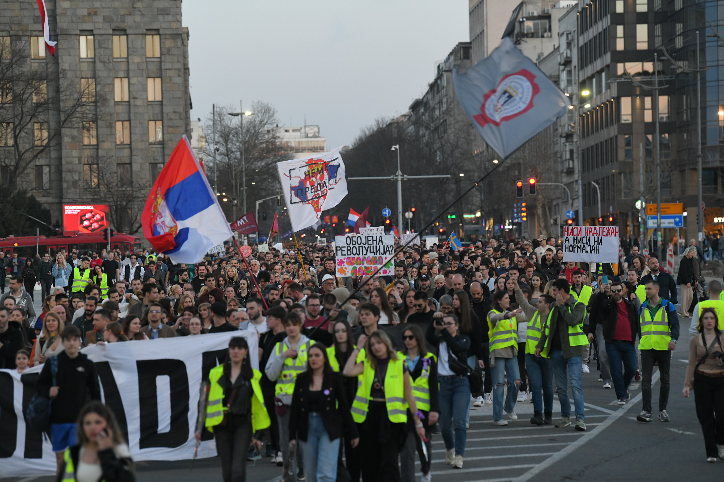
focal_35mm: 150
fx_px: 3016
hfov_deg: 13.7
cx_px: 362
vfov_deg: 9.1
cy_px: 241
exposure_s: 1/320
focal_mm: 150
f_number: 4
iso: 2000
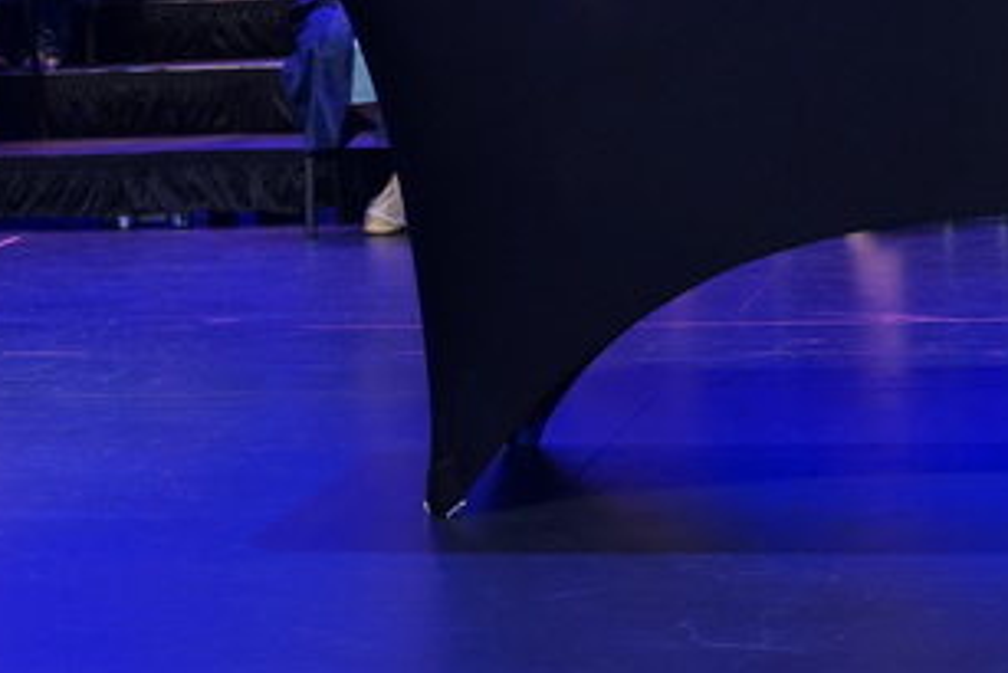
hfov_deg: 16.5
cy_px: -248
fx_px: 3361
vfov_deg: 11.1
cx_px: -102
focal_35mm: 120
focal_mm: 24
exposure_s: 1/60
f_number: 4
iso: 800
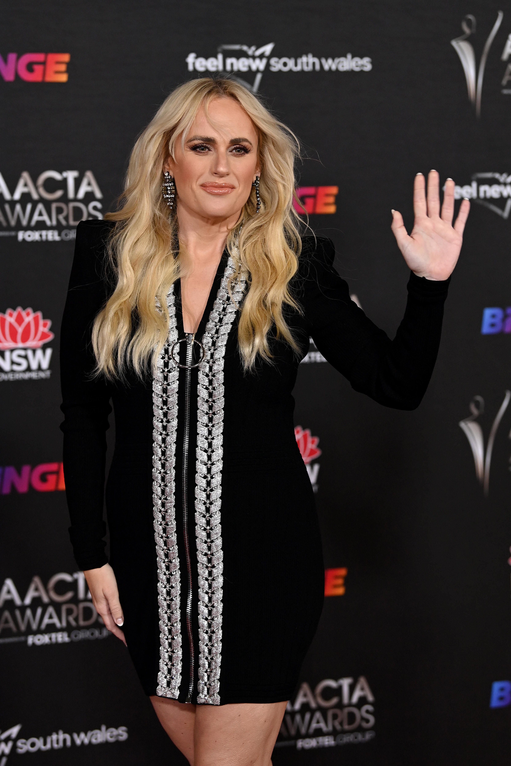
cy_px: 383
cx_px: 256
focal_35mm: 95
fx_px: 2023
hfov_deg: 14.4
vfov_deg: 21.5
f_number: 4
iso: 2000
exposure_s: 1/400
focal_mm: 95
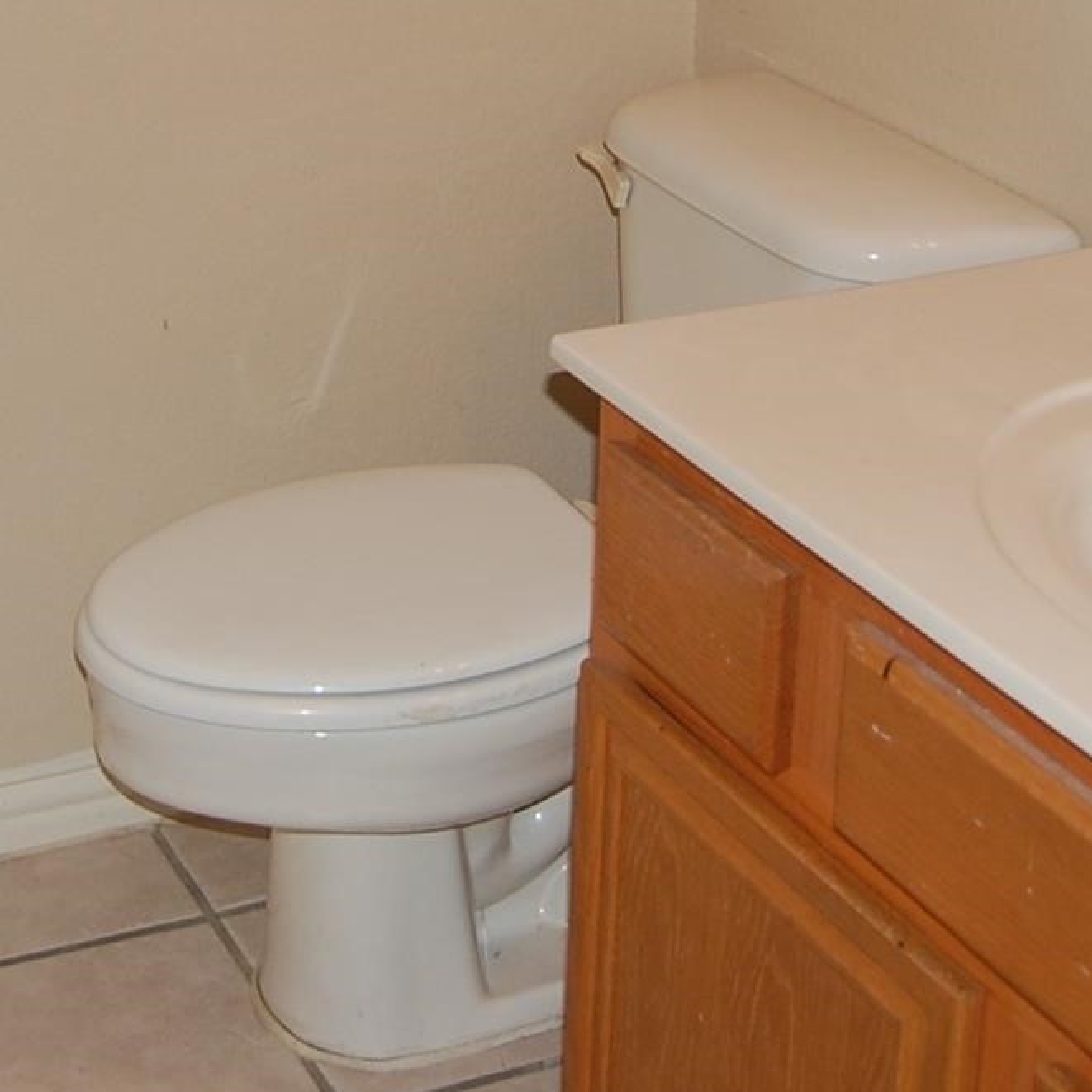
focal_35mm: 71
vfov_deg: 23.4
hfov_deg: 24.0
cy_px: 24
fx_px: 2534
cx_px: 251
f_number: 3.5
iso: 400
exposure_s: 1/60
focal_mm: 18
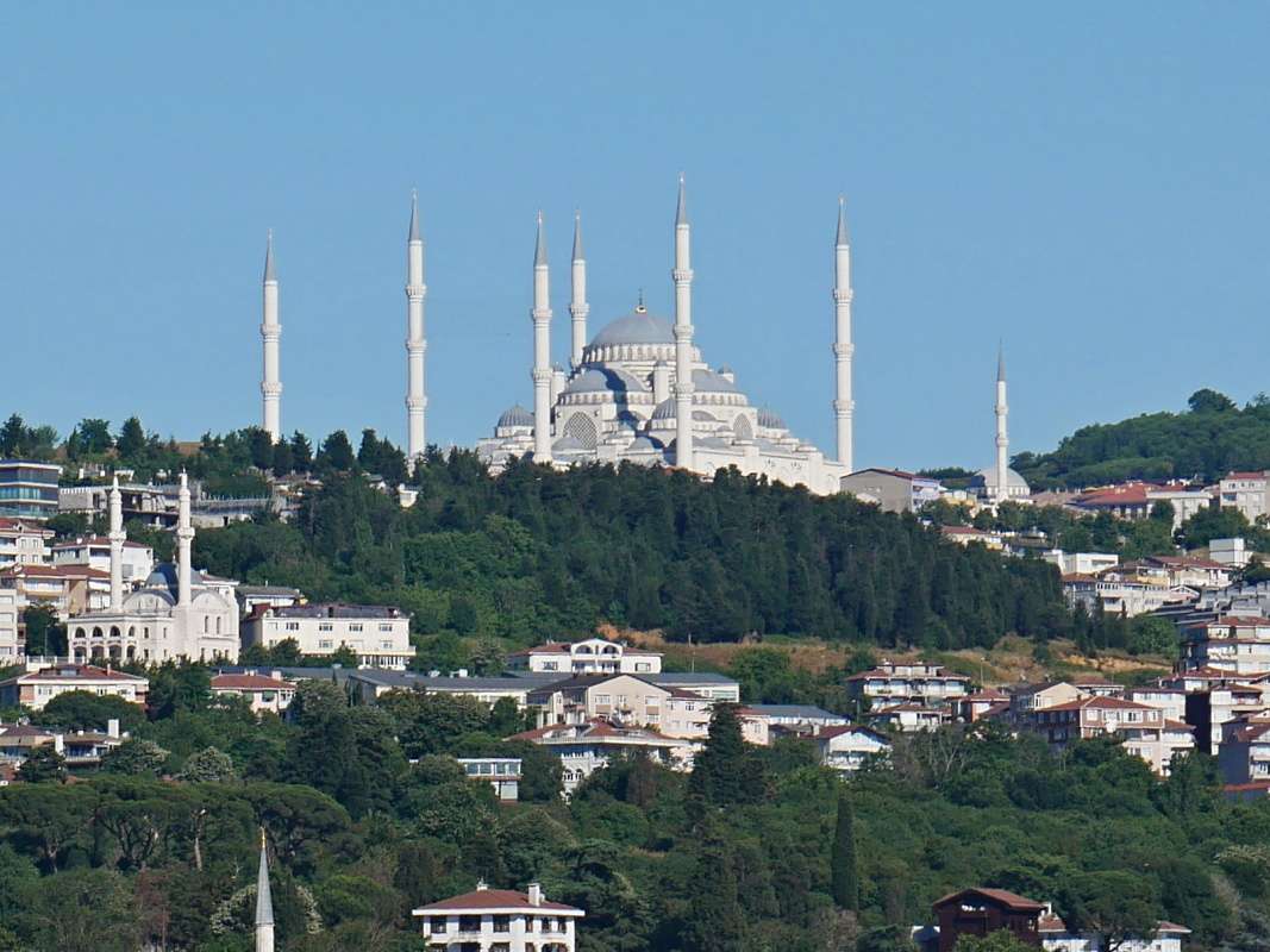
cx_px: 635
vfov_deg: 12.3
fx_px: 4402
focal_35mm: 120
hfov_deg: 16.4
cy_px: 476
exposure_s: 1/640
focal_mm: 60
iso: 200
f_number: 10
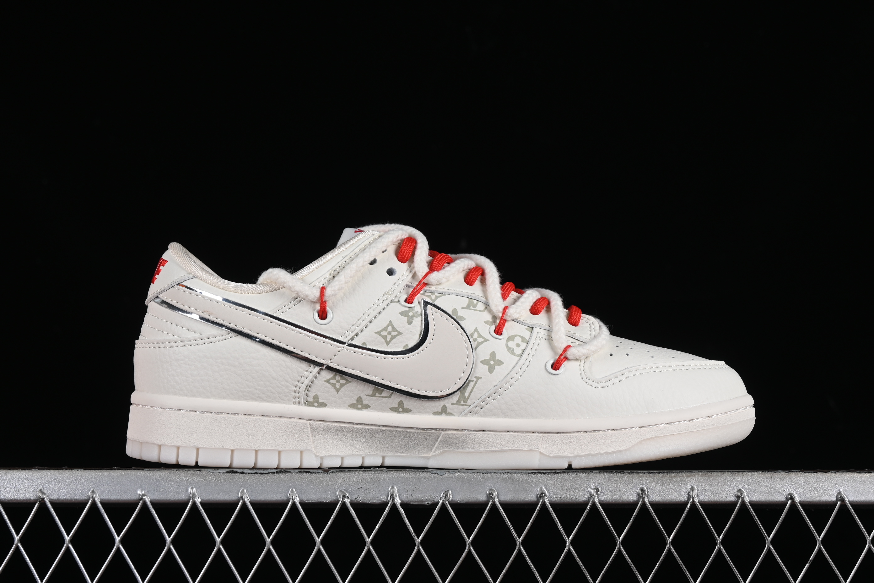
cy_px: 292
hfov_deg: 27.0
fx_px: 1821
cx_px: 437
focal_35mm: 75
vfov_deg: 18.2
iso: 160
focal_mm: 50
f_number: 8
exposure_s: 1/80
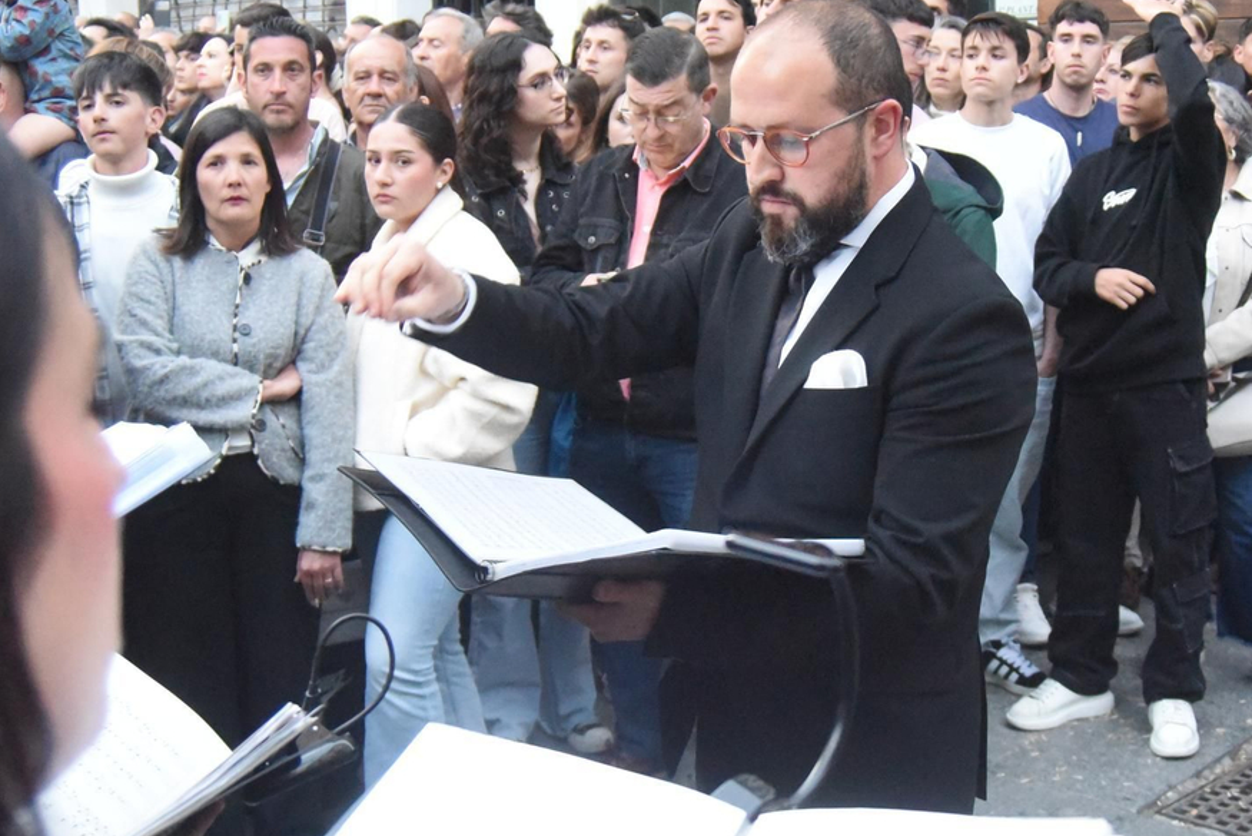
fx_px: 1844
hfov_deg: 37.4
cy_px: 395
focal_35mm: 53
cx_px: 735
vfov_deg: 25.5
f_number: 6.3
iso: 12800
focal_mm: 29
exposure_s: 1/125
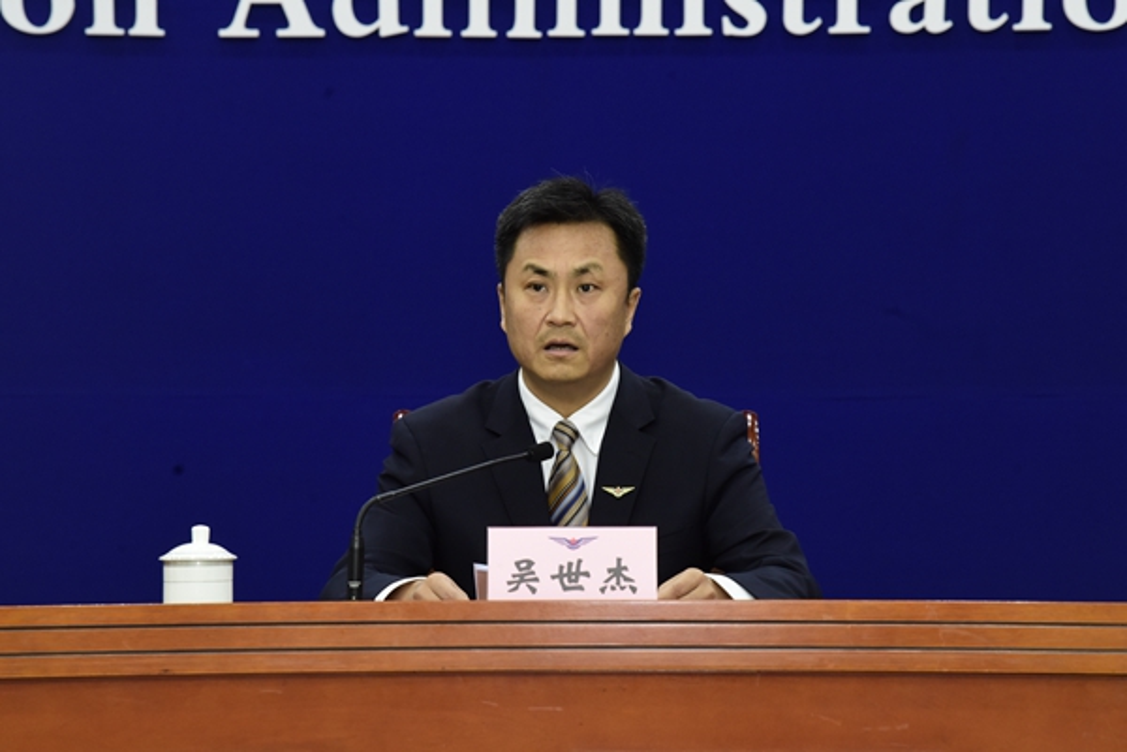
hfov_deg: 10.3
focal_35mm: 200
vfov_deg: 6.9
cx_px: 564
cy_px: 376
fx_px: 6261
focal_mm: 200
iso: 2500
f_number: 9
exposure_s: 1/60
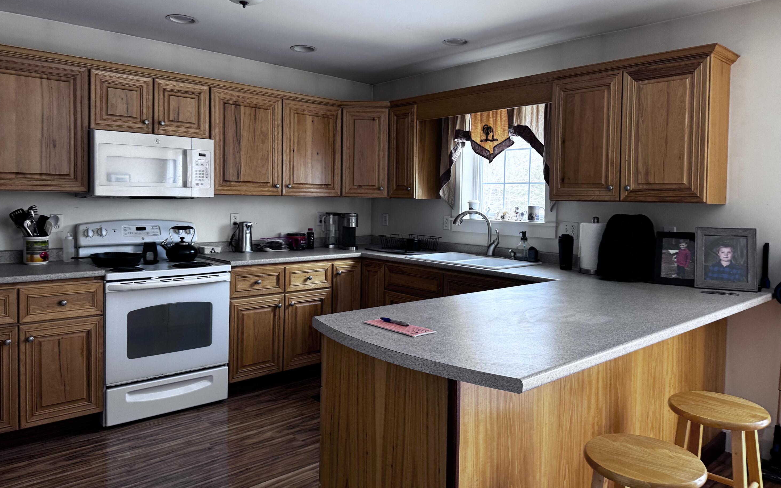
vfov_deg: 47.5
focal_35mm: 26
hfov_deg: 70.4
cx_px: 395
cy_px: 210
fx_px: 553
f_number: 1.78
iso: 160
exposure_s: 1/121
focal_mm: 6.76
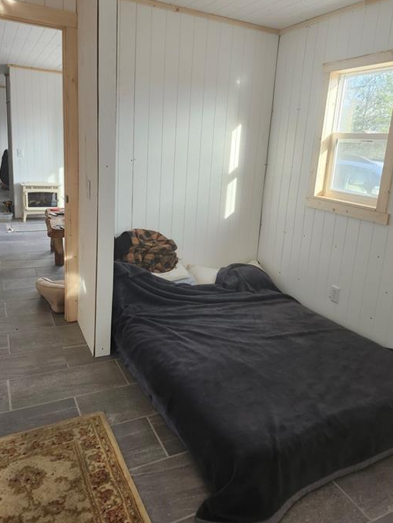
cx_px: 216
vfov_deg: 67.2
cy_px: 239
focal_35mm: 26
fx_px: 393
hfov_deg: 53.0
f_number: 1.8
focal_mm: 5.54
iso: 160
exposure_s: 1/180
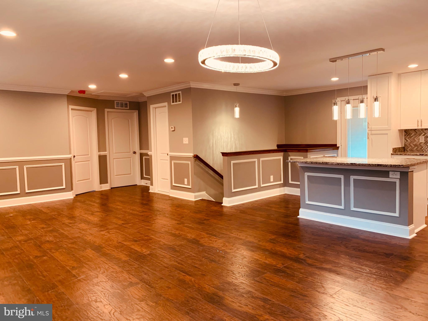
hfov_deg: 67.3
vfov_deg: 53.1
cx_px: 214
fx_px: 321
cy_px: 160
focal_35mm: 26
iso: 200
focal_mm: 4.25
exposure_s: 1/60
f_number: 1.8
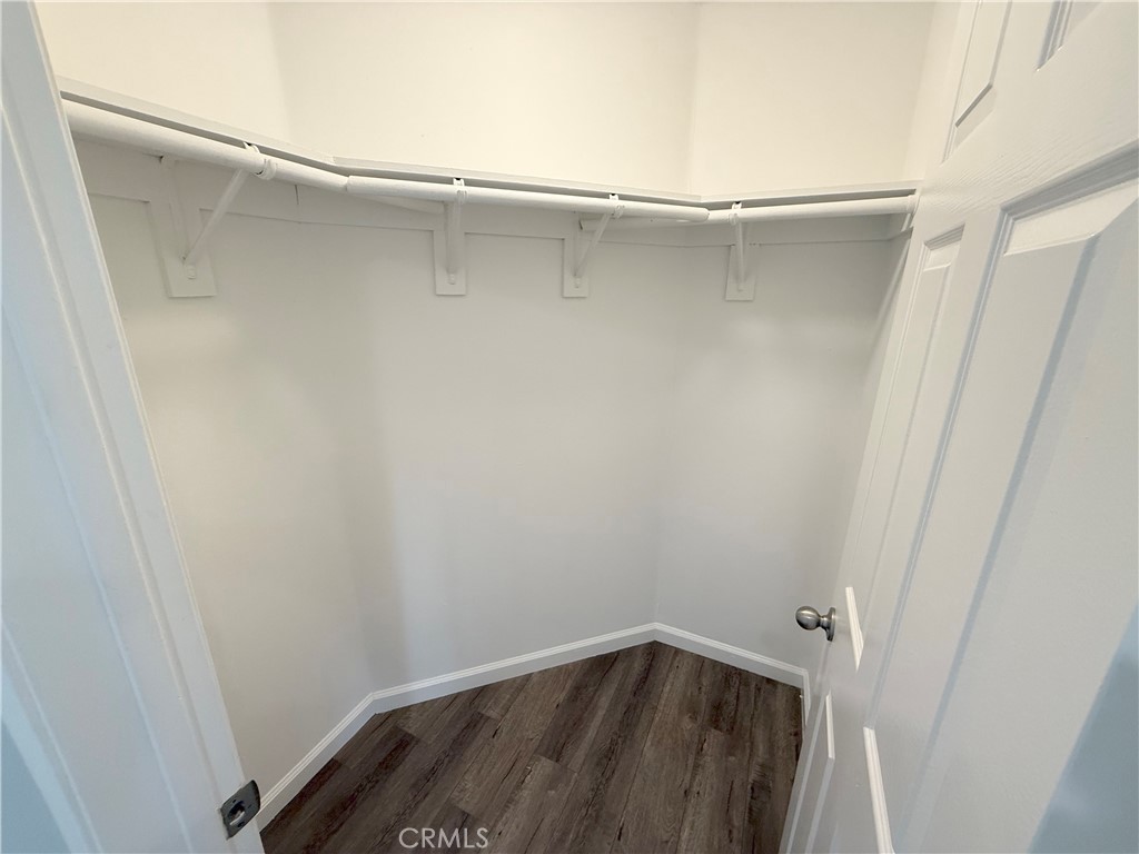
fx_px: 461
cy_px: 427
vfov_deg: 85.7
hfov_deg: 102.1
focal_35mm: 14
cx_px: 570
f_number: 2.2
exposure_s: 1/120
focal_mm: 2.22
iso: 200
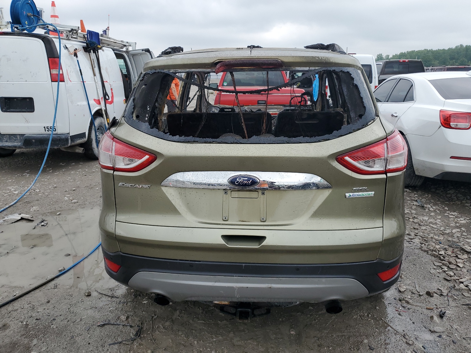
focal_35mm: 26
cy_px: 176
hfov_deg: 67.3
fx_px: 354
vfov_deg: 53.1
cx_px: 236
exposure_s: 1/1429
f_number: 1.5
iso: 50
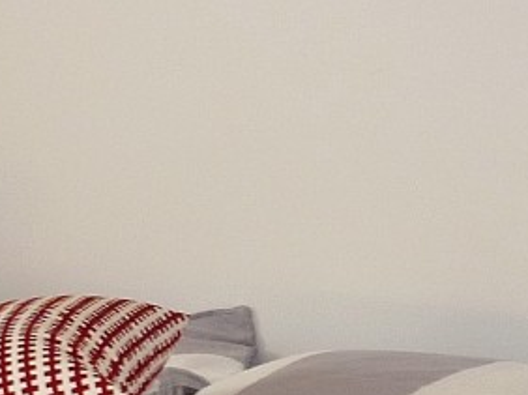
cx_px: -122
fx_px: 2027
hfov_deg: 14.3
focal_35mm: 133
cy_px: 422
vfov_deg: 11.0
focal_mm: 4.1
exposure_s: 1/30
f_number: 3.3
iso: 100
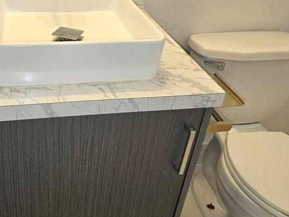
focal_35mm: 37
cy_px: 74
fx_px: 309
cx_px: 88
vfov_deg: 38.3
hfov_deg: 49.0
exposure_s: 1/60.2
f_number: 1.7
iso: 64
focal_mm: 6.3
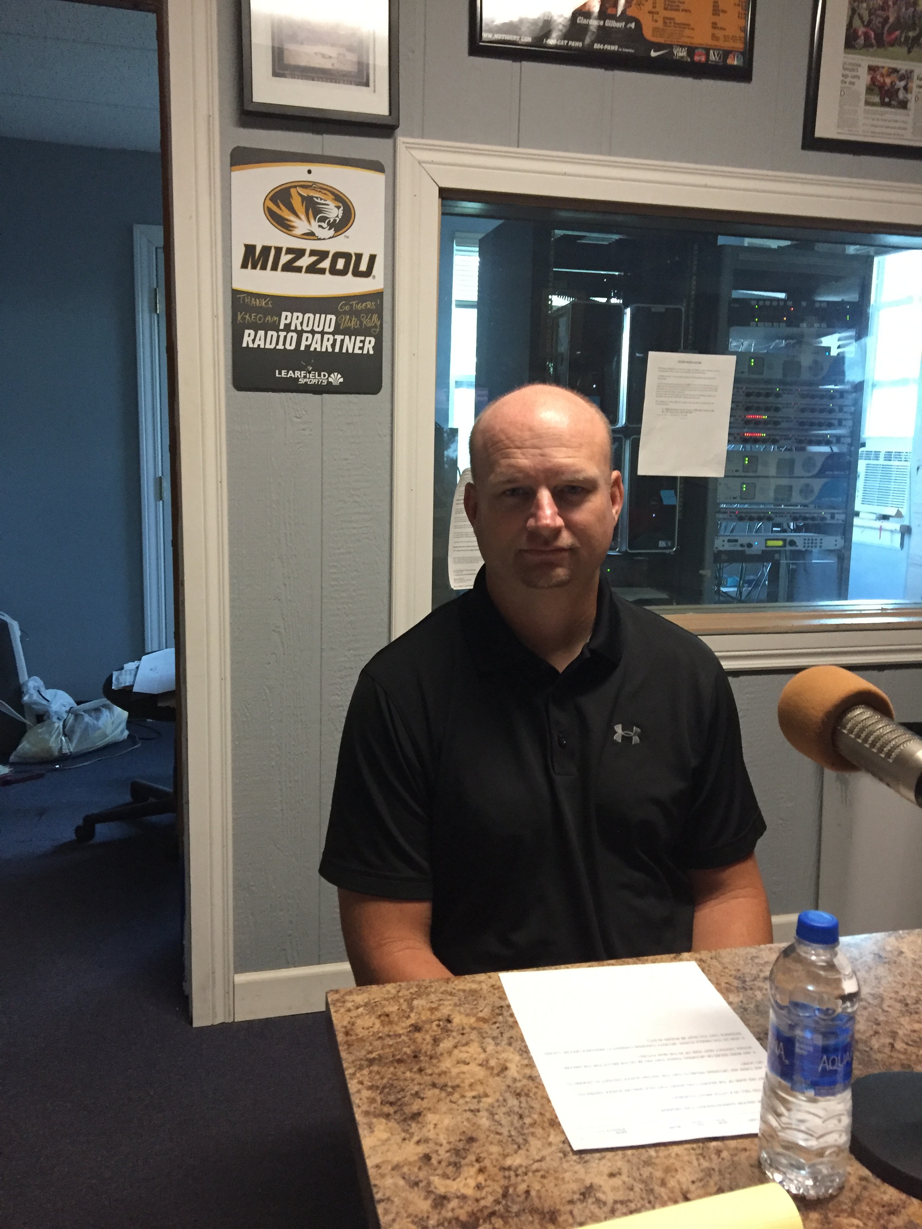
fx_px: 1030
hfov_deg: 48.2
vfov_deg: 61.7
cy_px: 614
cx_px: 461
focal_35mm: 29
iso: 250
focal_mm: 4.15
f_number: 2.2
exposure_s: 1/24
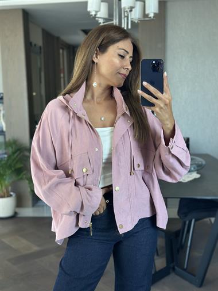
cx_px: 109
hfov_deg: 30.3
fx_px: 403
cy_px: 146
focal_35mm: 48
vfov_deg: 39.6
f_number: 1.78
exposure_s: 1/86
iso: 125
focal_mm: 6.86
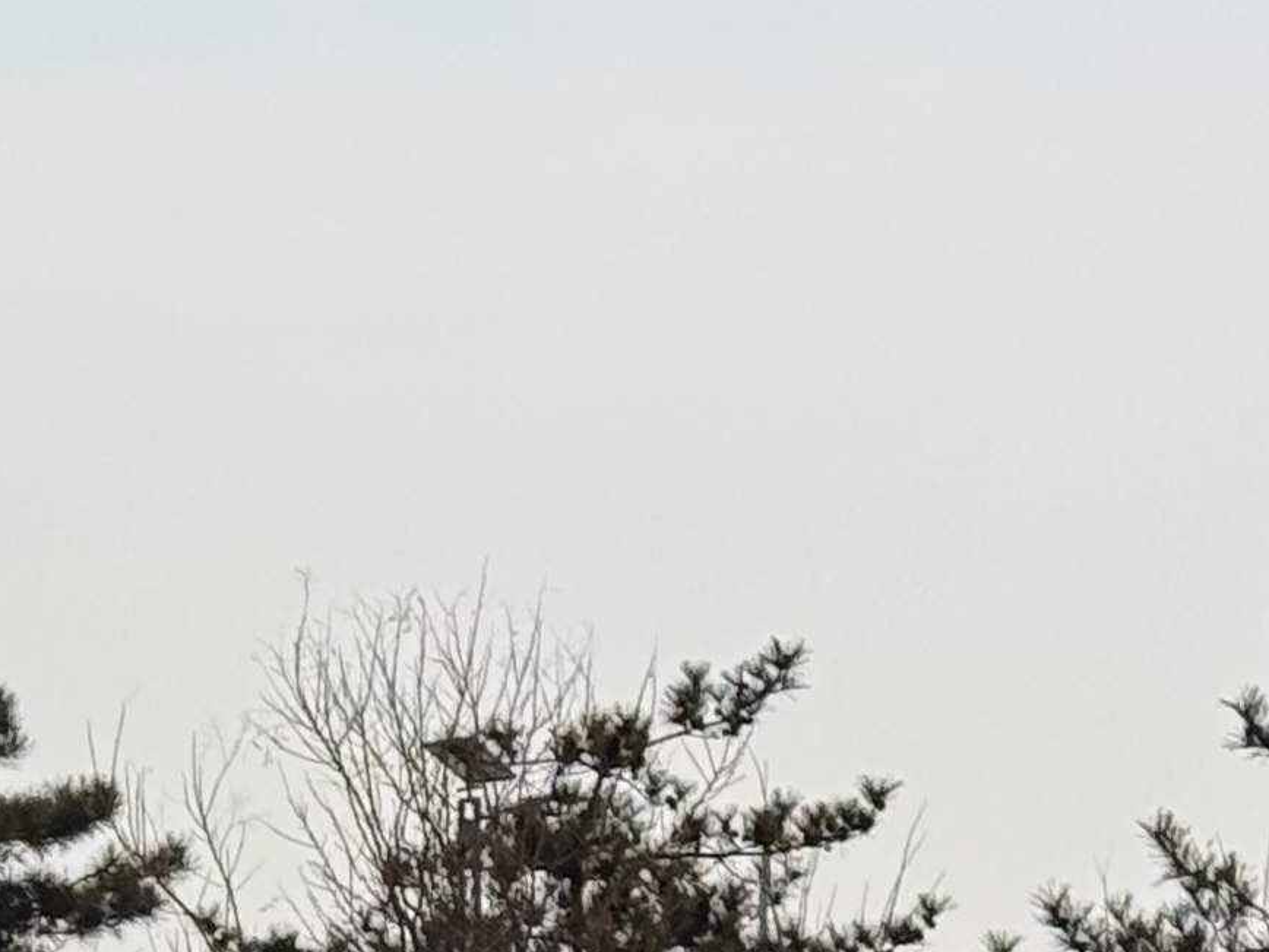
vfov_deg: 6.6
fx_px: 8175
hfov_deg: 8.5
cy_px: 1319
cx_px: -987
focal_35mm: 223
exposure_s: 1/13333
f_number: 1.78
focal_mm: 6.76
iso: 50
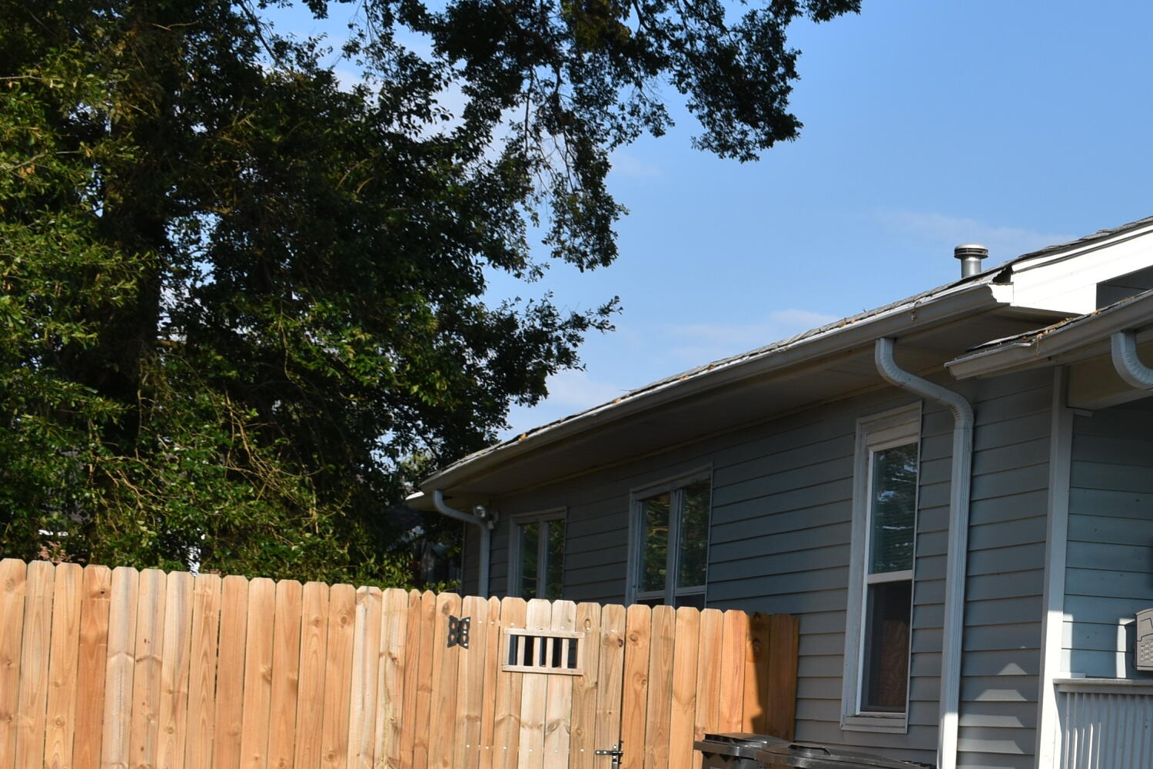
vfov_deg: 16.7
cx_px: 1080
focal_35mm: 81
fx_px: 2595
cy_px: 653
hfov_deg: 24.2
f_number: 10
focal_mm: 27
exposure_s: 1/400
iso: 200
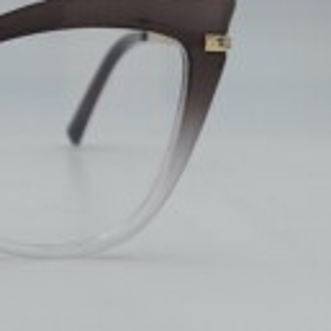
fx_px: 649
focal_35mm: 60
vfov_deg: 28.6
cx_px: -105
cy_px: 140
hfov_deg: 24.7
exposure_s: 1/1640
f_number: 1.8
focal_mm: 5.23
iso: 40
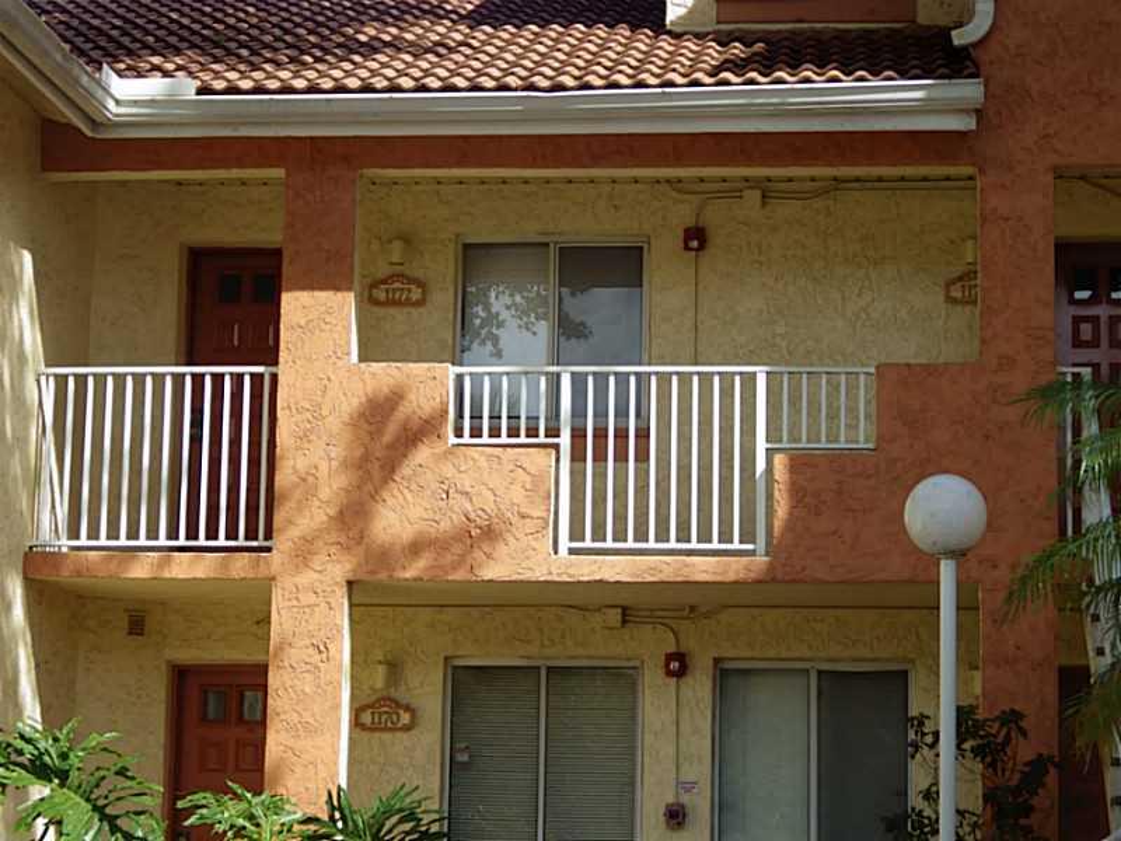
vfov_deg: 17.0
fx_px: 2817
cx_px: 560
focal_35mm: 87
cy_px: 420
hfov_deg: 22.5
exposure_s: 1/250
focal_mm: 15.6
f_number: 4.4
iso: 100
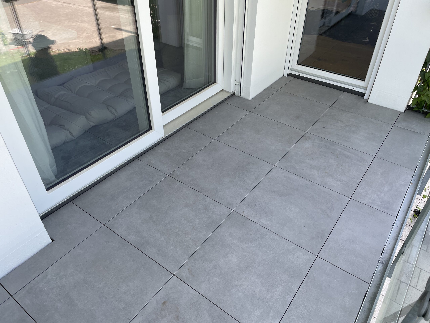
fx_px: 323
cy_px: 162
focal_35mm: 26
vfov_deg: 53.1
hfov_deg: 67.3
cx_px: 215
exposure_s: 1/363
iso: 32
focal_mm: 4.2
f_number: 1.6
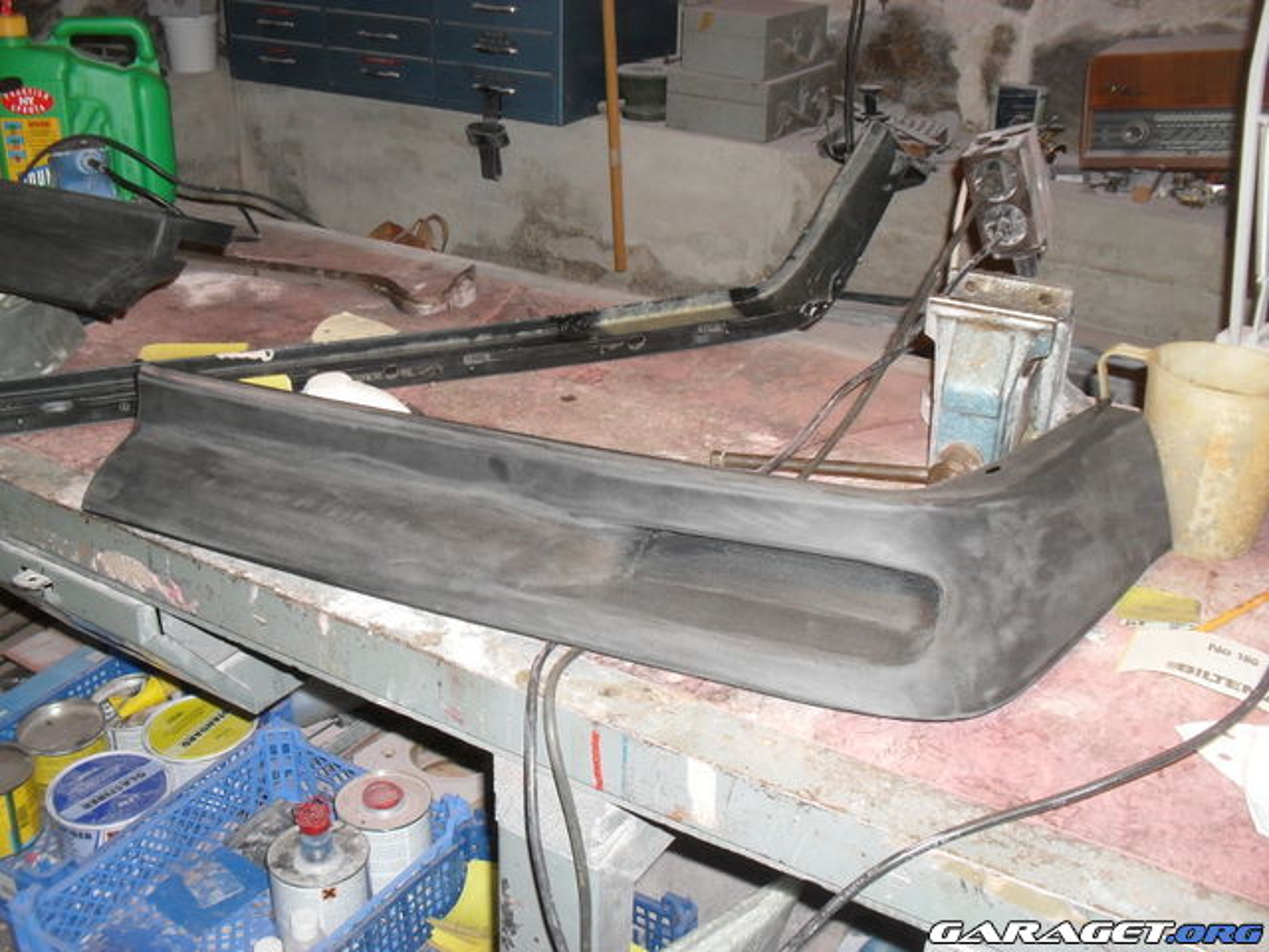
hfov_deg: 52.6
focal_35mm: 35
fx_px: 1283
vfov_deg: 40.7
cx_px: 634
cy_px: 476
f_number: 3.2
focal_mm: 6.3
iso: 200
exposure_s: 1/45
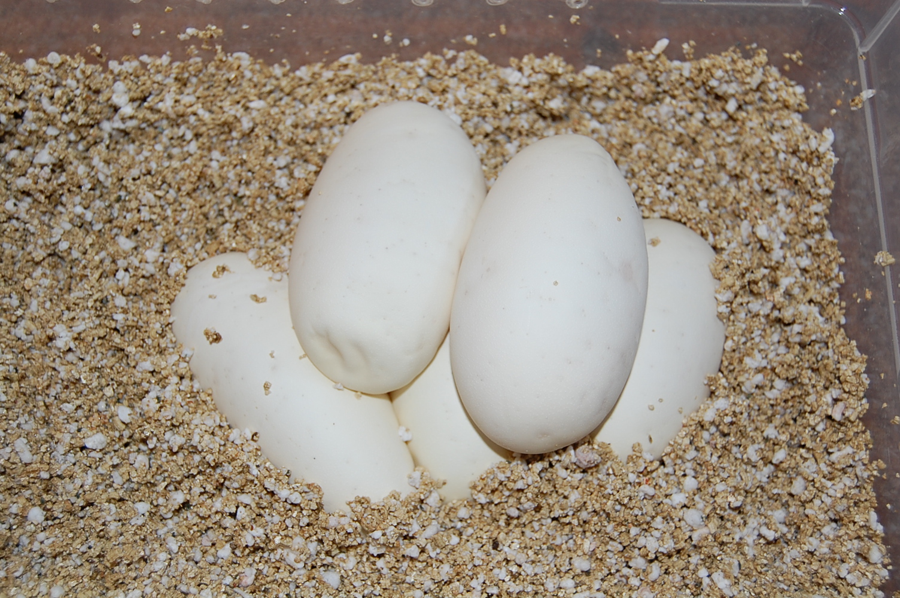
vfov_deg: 28.0
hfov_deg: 41.1
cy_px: 299
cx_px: 450
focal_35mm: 48
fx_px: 1199
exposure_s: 1/60
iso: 360
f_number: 4.5
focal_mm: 32
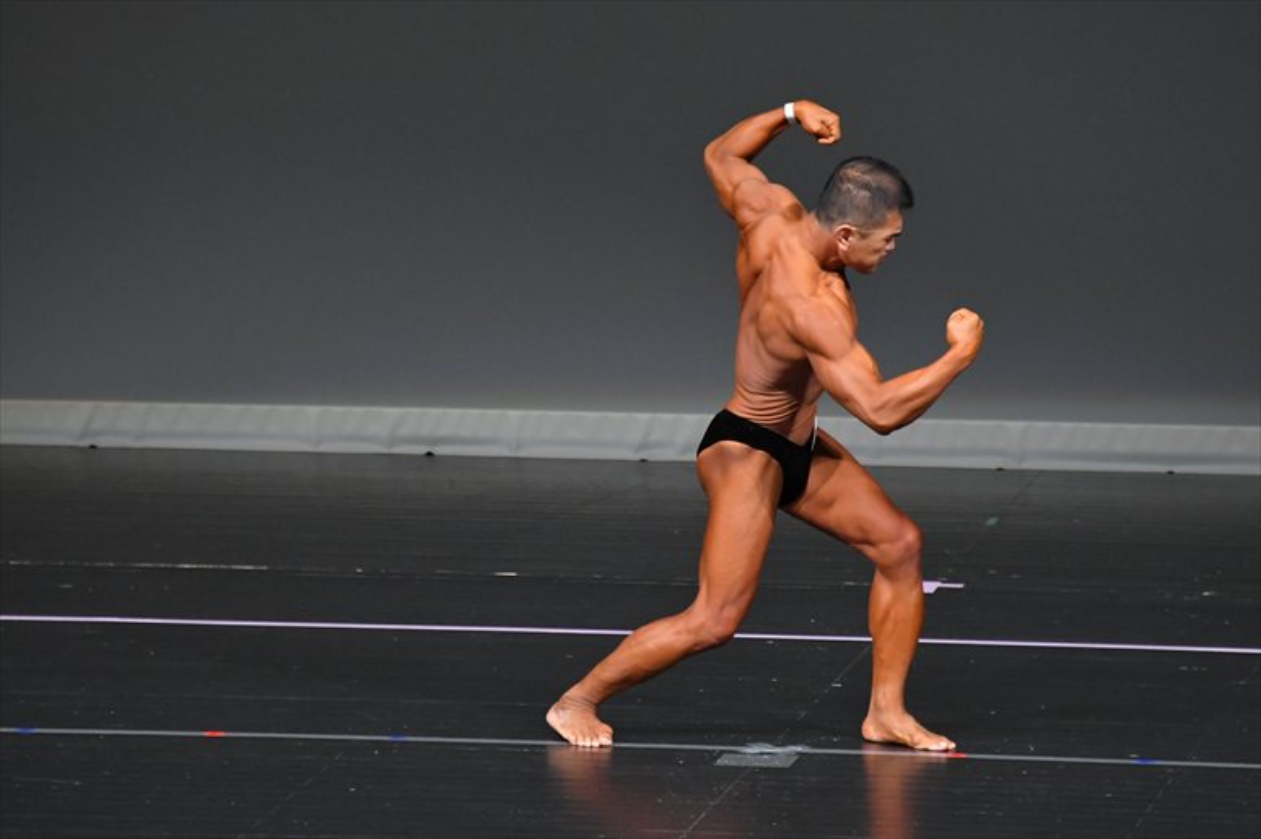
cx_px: 630
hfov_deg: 5.5
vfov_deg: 3.7
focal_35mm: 375
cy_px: 420
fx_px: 13129
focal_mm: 250
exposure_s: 1/400
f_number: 5.6
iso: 4000
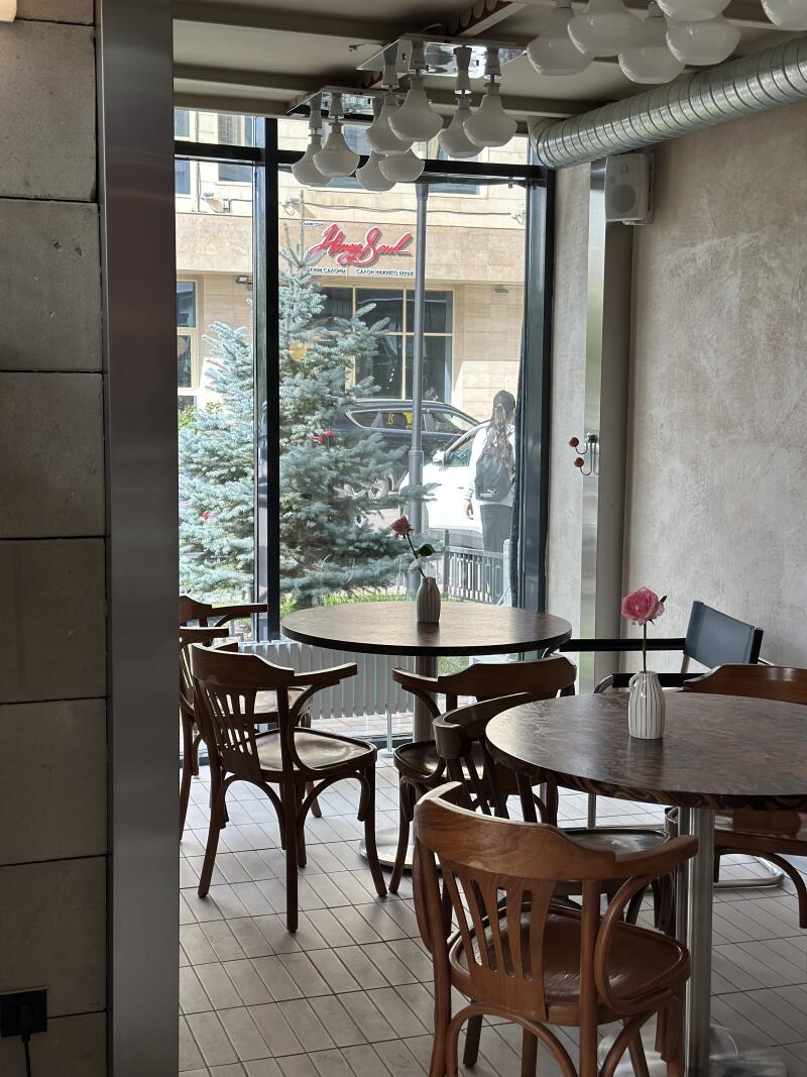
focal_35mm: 48
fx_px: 1492
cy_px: 538
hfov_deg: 30.3
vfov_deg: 39.7
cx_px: 404
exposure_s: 1/527
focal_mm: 6.86
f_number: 1.78
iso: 80
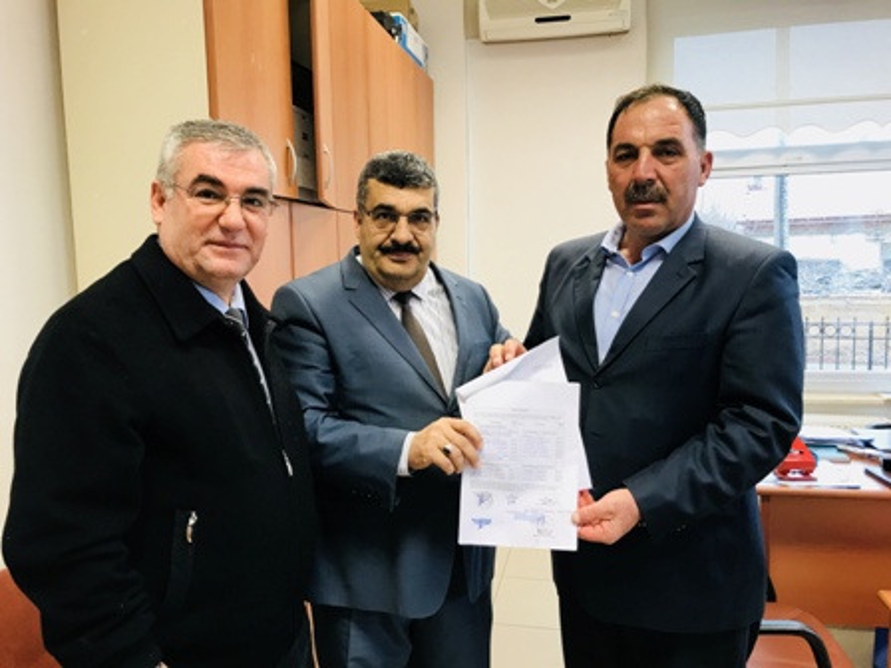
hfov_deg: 63.4
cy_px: 334
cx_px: 446
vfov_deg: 49.7
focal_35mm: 28
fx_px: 721
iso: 40
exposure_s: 1/20
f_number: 1.8
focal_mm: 3.99
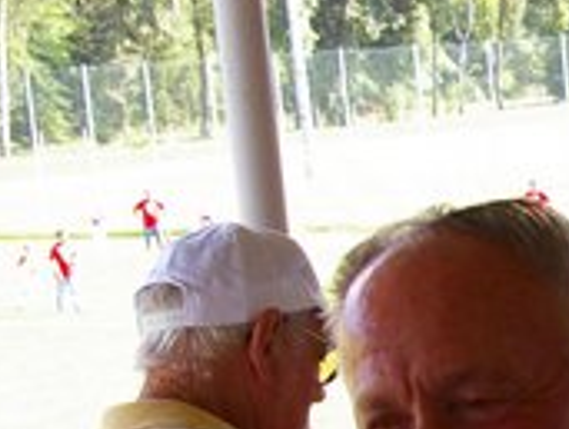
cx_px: 978
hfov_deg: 12.0
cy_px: 590
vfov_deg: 9.5
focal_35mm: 153
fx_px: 2520
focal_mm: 26
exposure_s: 1/60
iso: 200
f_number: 5.6
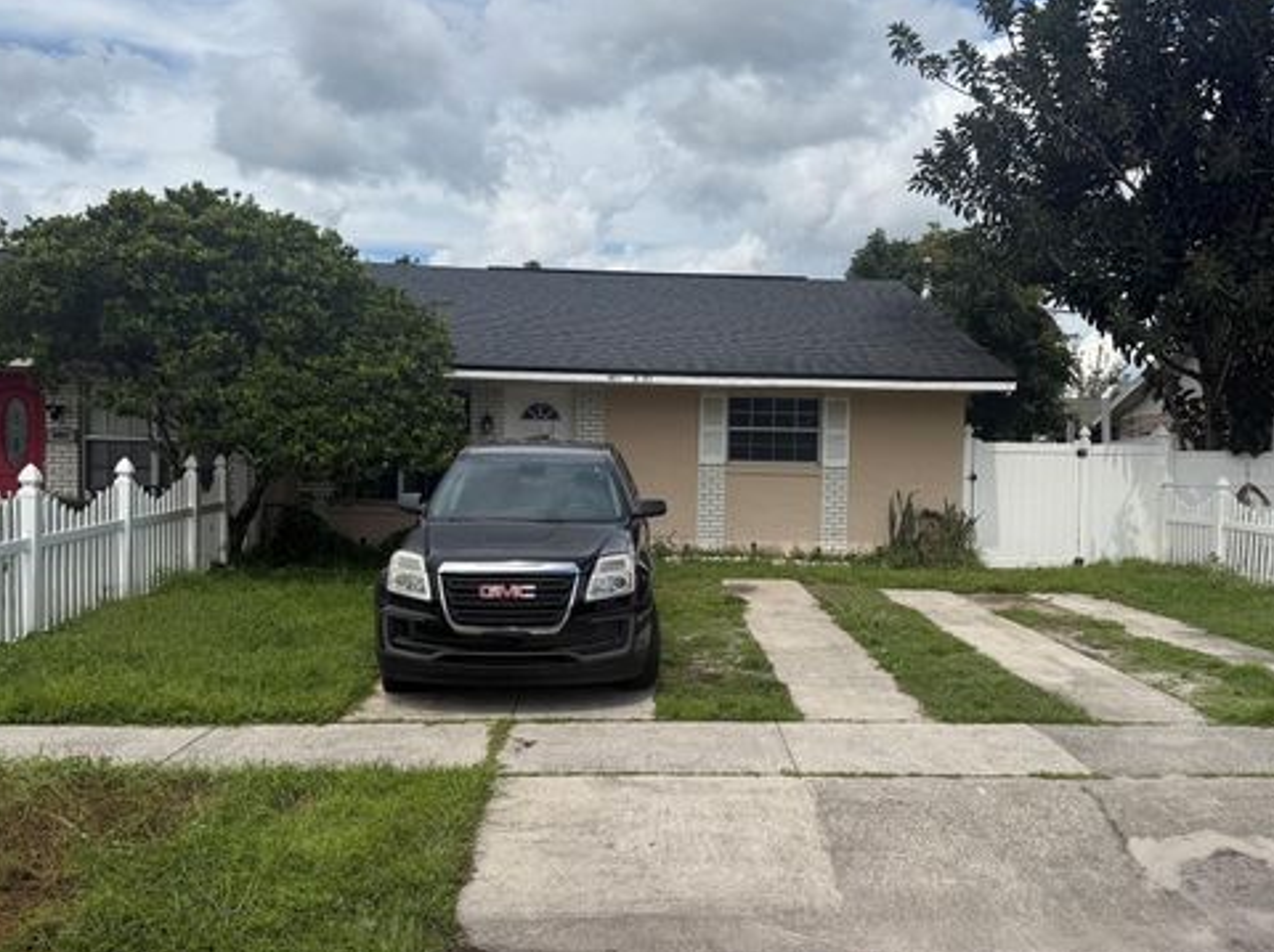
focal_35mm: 25
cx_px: 640
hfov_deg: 69.4
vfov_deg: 54.8
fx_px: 919
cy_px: 469
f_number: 1.78
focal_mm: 6.76
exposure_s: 1/6173
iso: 80
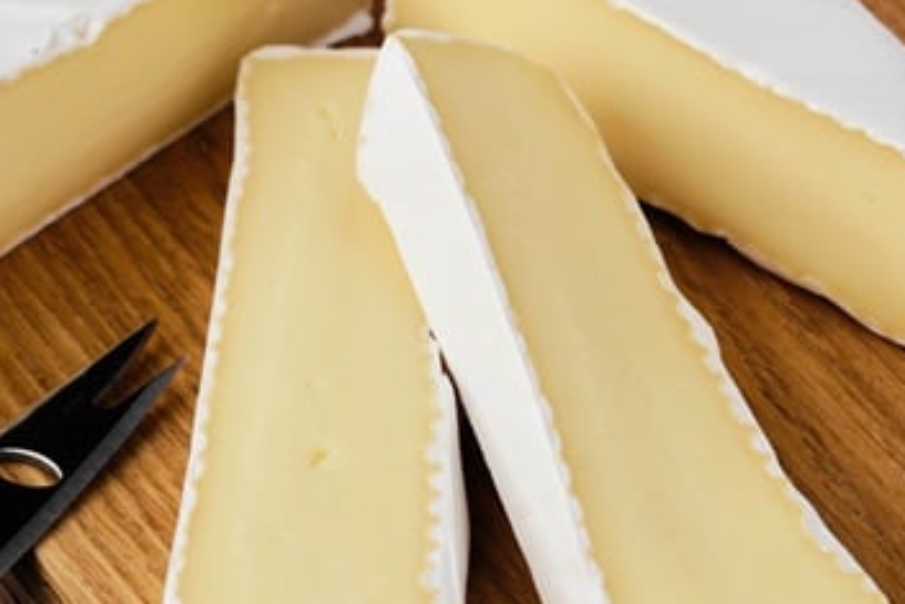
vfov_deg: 6.0
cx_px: 172
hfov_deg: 8.9
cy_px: 368
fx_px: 5784
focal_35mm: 230
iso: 200
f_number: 11
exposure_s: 1/160
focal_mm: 90
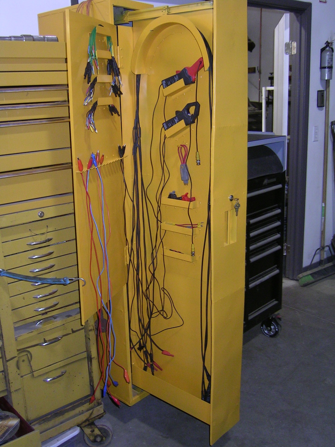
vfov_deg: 51.4
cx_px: 168
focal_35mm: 36
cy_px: 224
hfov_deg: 39.7
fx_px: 465
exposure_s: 1/30
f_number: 2.8
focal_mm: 5.6
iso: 100
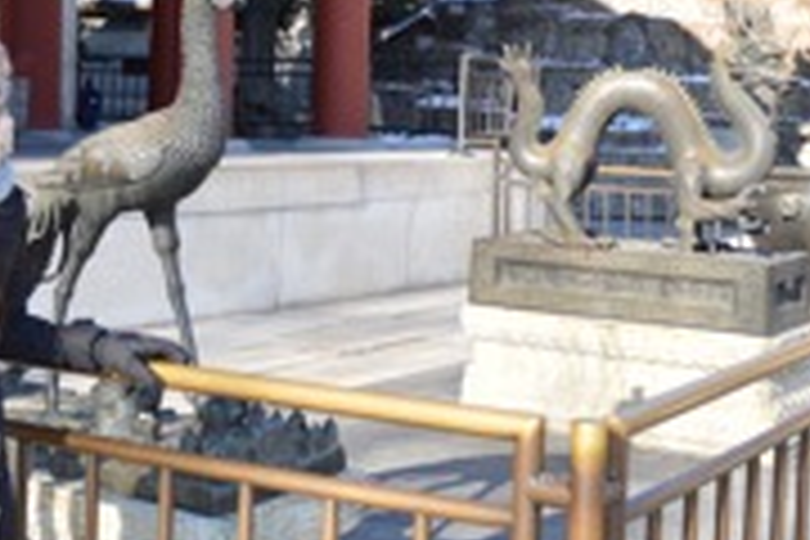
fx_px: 1485
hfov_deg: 30.4
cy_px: 43
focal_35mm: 66
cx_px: 320
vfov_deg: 20.2
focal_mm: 18
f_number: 4.5
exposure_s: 1/200
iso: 100
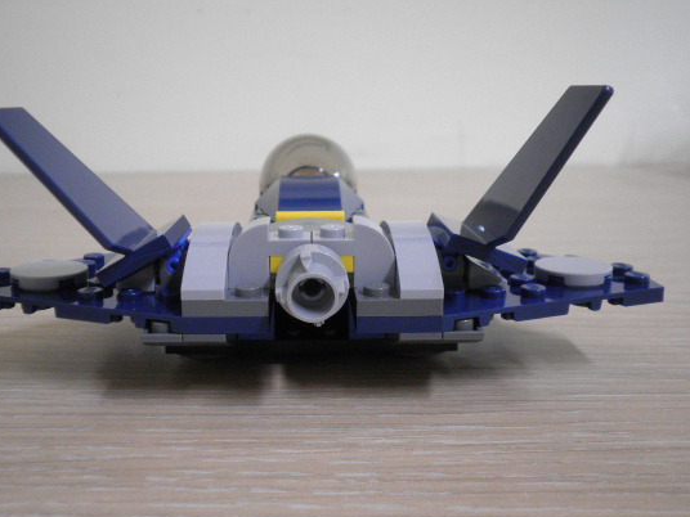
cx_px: 300
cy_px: 246
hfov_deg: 50.0
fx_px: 738
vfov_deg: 38.7
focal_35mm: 37
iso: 160
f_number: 2.8
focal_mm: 5.5
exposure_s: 1/30
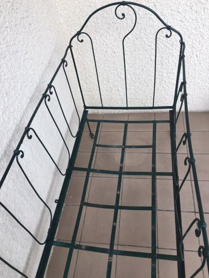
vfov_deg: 60.0
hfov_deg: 46.8
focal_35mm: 30
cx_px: 103
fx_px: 241
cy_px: 136
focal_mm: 4.15
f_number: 2.2
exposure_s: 1/115
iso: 25
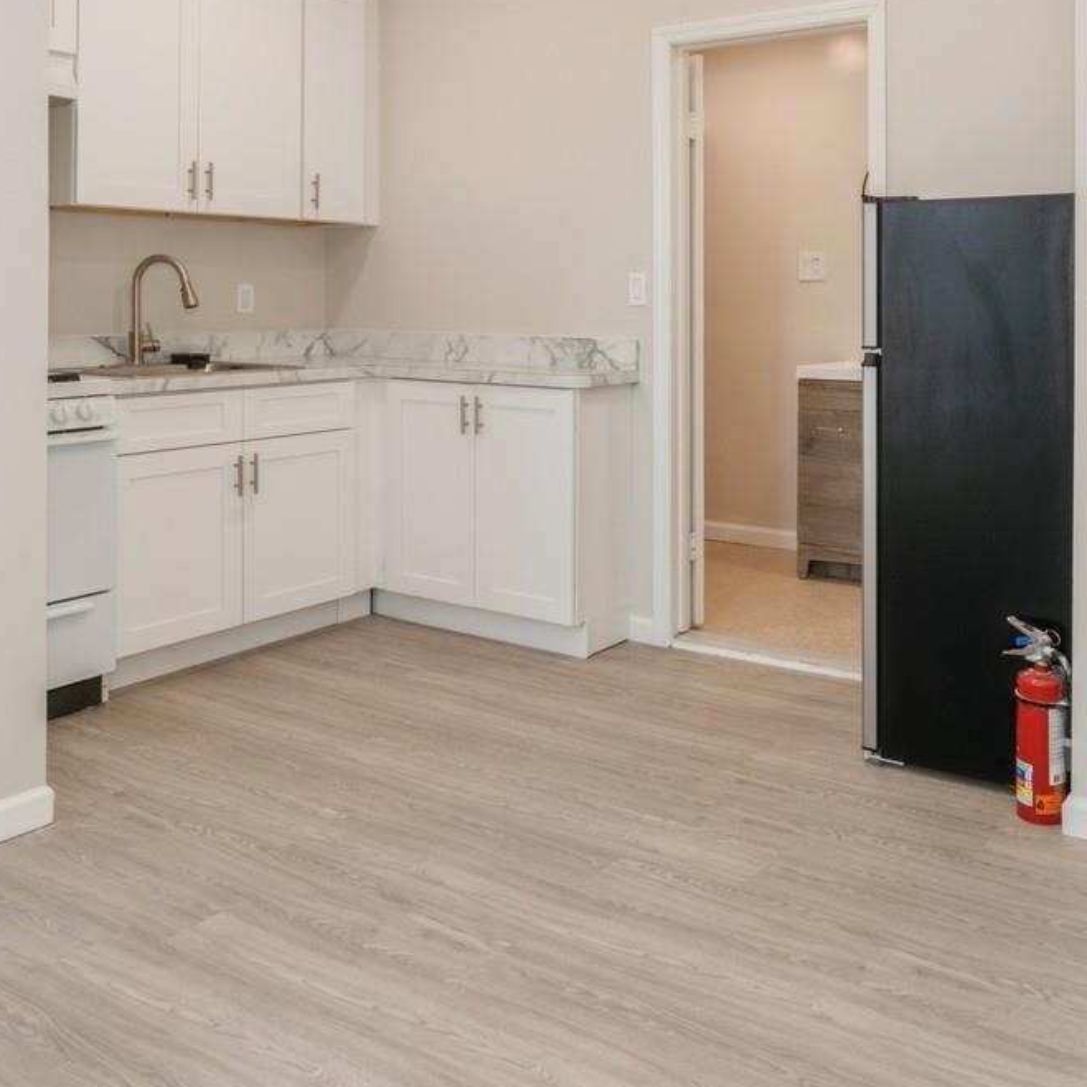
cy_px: 289
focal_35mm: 33
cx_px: 718
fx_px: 1172
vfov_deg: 48.1
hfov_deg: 49.0
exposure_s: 1/4
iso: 100
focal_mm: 16
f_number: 11
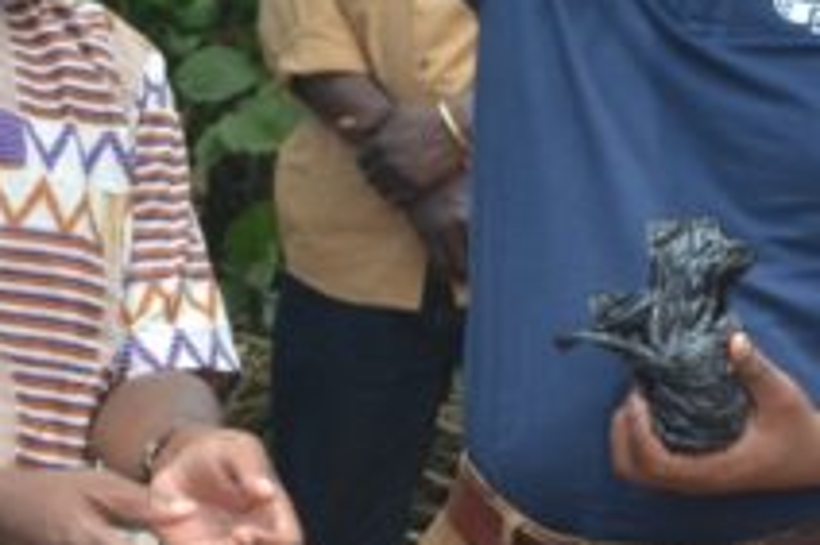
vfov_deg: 7.4
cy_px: 108
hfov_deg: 11.1
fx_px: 4211
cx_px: 170
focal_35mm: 185
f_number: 6.3
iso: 200
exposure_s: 1/320
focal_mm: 34
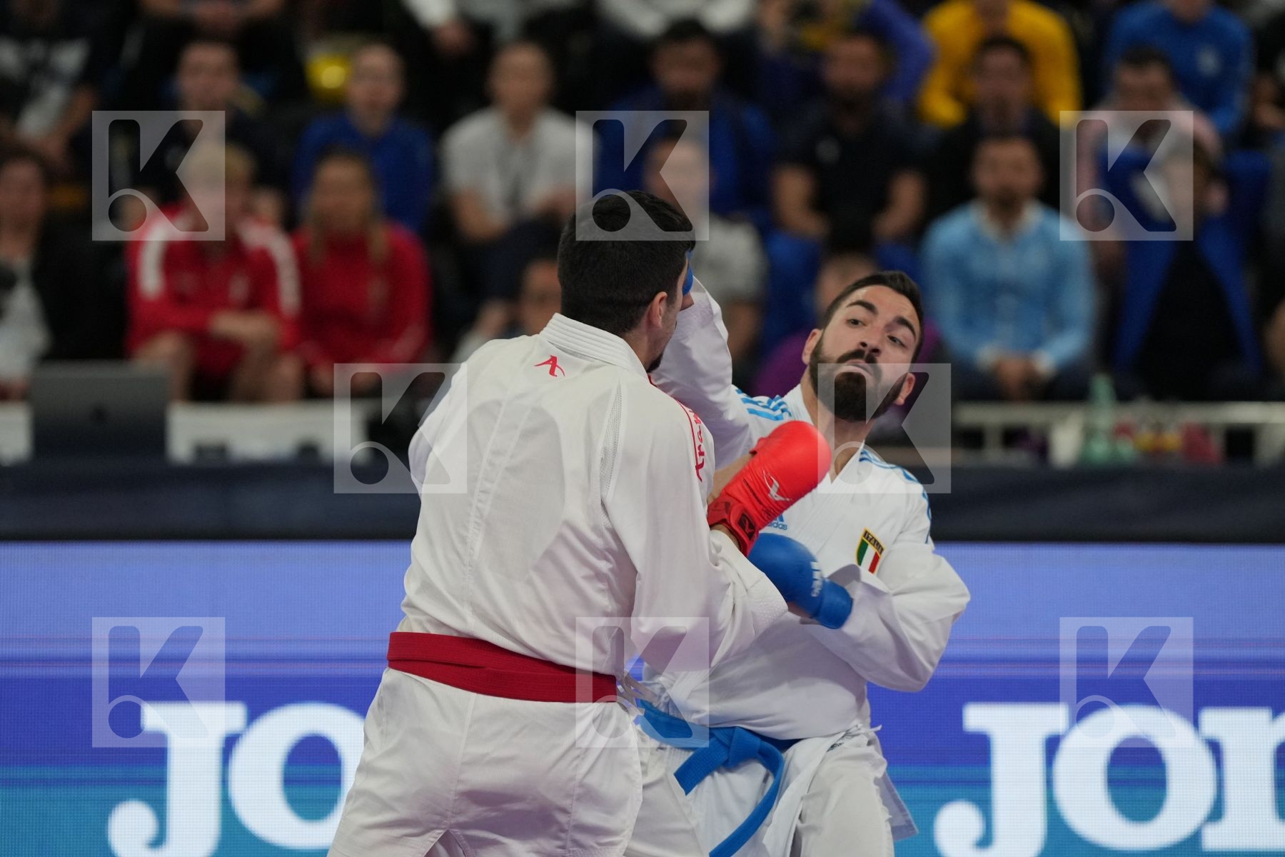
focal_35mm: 300
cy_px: 428
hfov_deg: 6.9
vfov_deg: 4.6
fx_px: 10707
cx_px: 642
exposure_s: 1/1000
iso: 2000
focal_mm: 200
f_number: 2.8
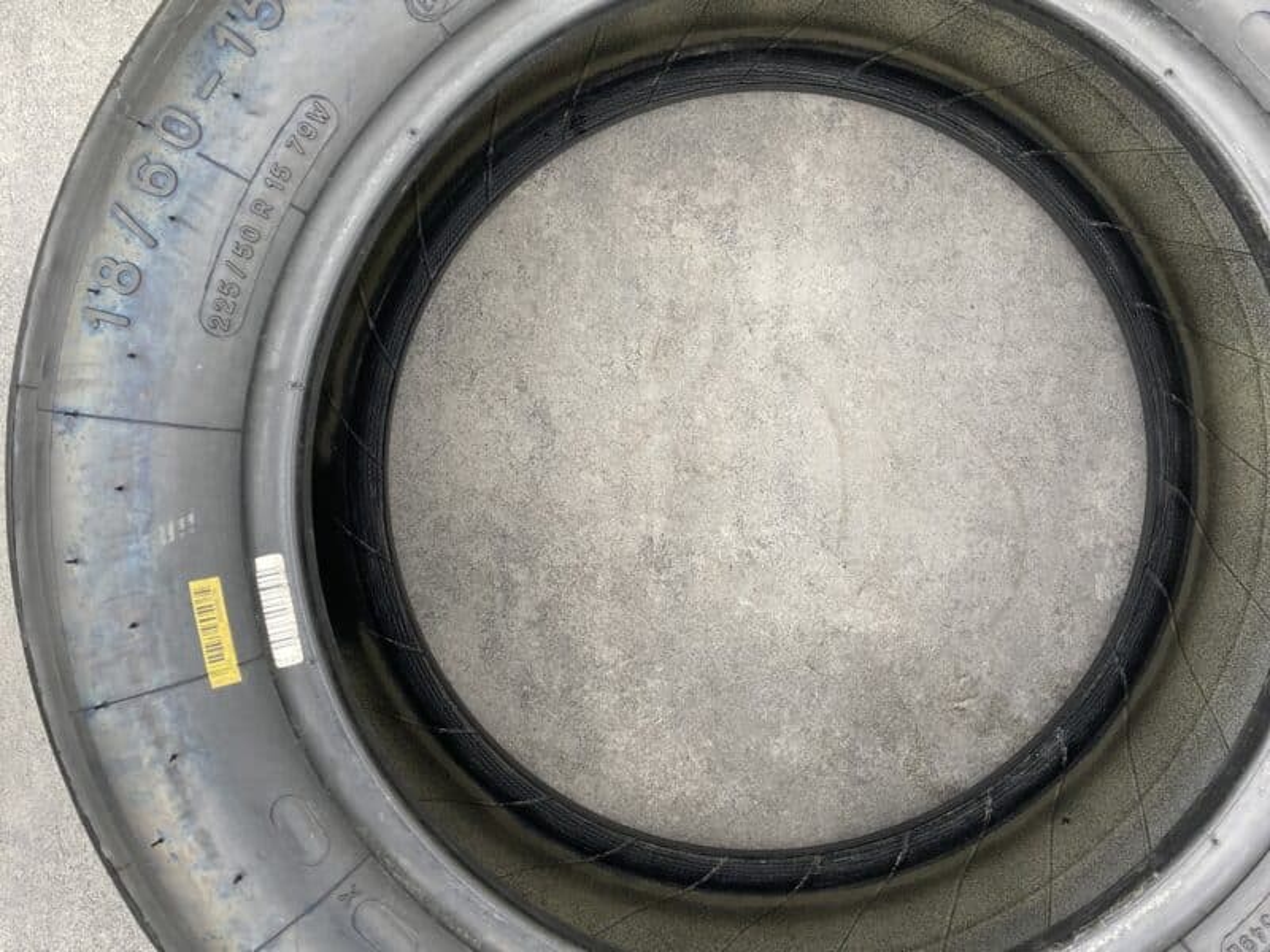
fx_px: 1027
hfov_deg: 63.4
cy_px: 476
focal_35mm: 28
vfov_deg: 49.7
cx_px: 635
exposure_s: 1/121
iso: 32
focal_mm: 3.99
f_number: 1.8
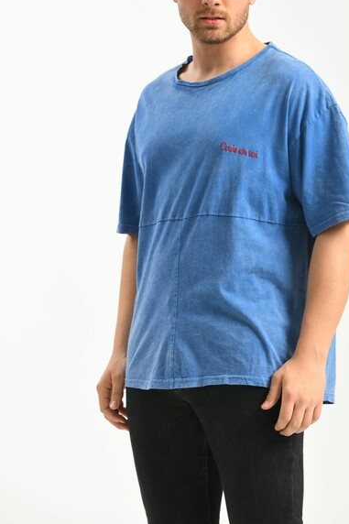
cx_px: 206
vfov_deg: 12.8
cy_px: 202
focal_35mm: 160
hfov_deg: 8.6
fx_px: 2328
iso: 100
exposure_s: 1/160
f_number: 5.6
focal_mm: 122
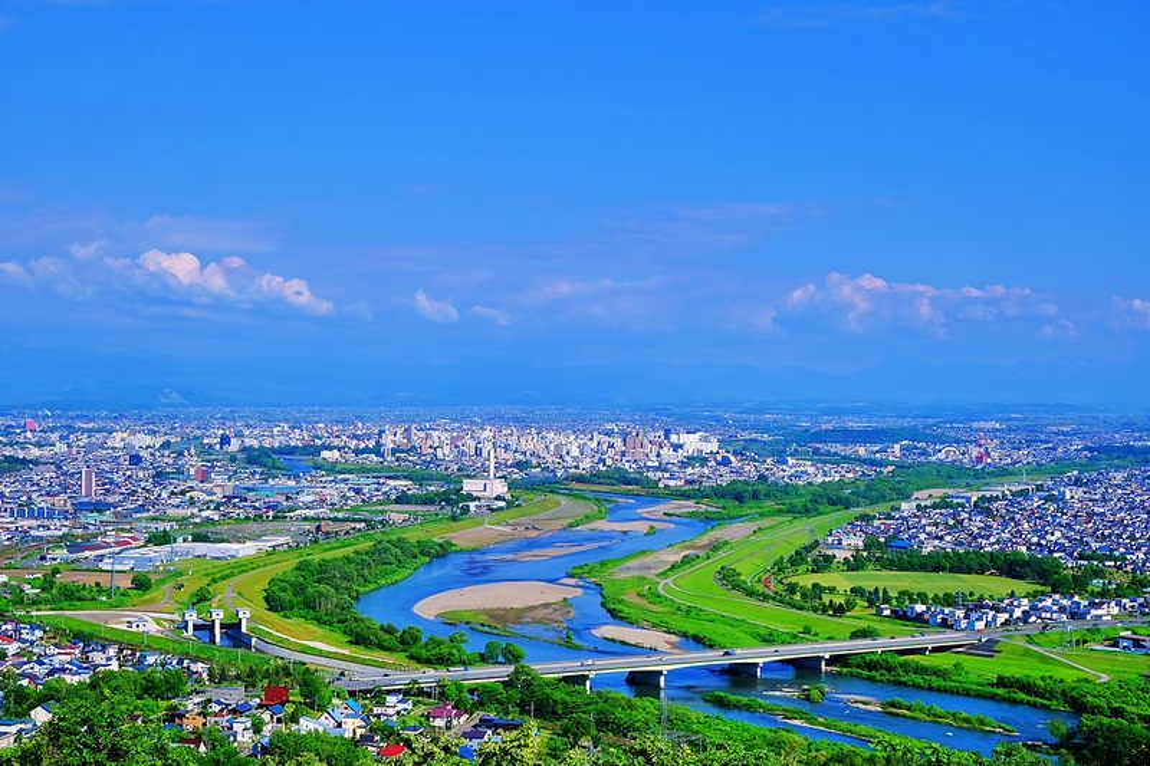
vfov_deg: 26.5
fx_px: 1629
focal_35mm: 51
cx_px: 575
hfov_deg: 38.9
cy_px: 383
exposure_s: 1/170
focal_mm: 34.3
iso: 100
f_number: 13
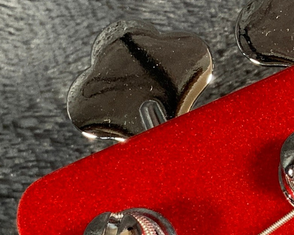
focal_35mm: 146
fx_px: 1271
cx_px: 421
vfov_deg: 10.5
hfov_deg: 12.6
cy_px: 188
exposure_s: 1/78
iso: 64
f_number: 1.8
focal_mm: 3
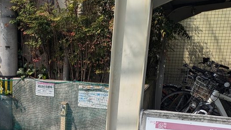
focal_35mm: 49
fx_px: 300
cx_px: 30
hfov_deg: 39.5
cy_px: 115
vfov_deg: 23.8
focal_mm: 5.43
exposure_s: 1/1972
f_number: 1.89
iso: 45
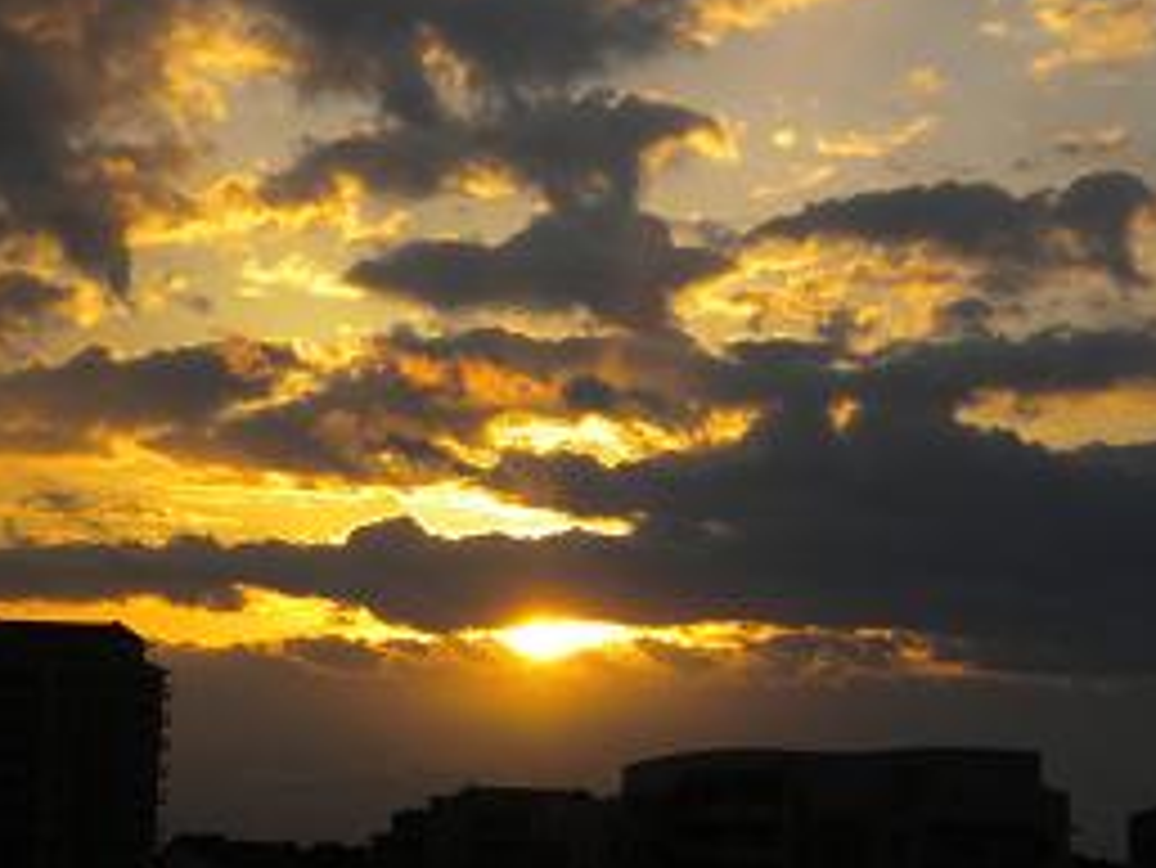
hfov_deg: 13.2
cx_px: 560
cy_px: 342
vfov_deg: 10.0
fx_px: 4978
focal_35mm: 149
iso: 80
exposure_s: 1/223
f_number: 8.5
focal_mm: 18.9
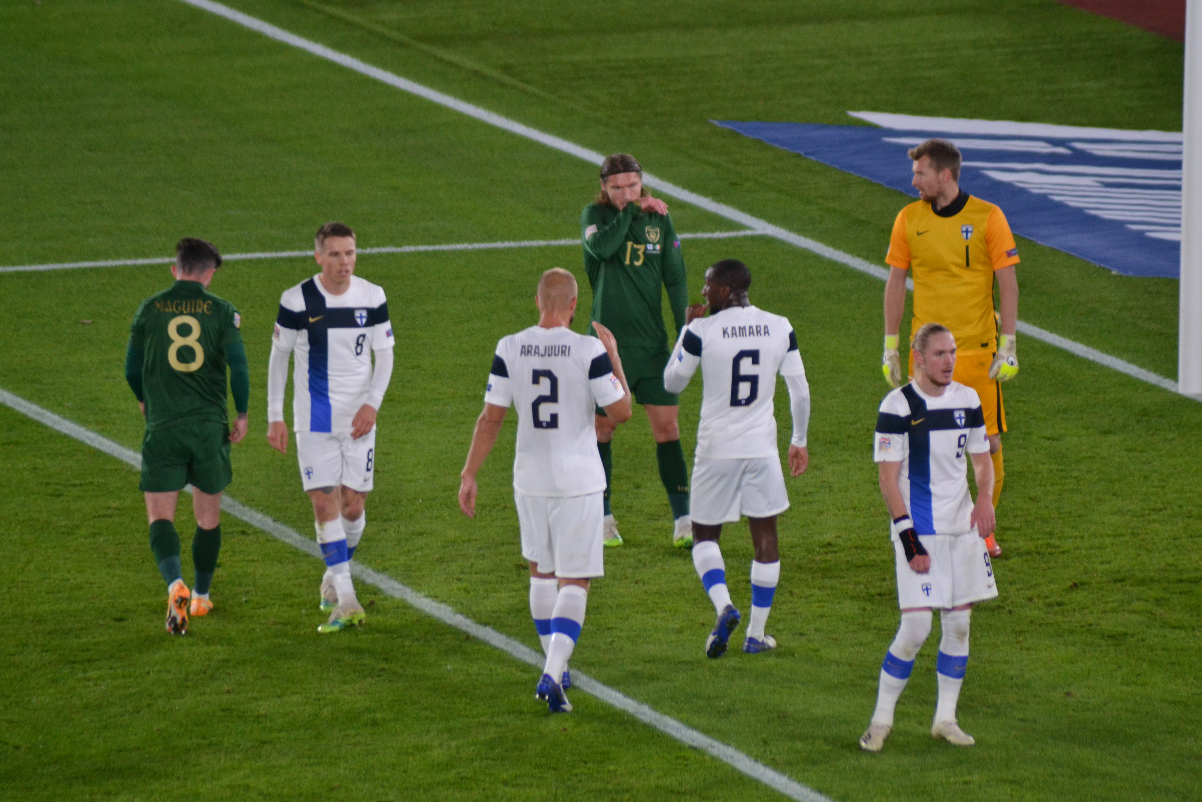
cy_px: 401
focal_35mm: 450
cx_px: 601
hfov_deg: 4.6
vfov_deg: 3.1
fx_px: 15024
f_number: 5.6
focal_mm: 300
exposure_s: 1/500
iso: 1400
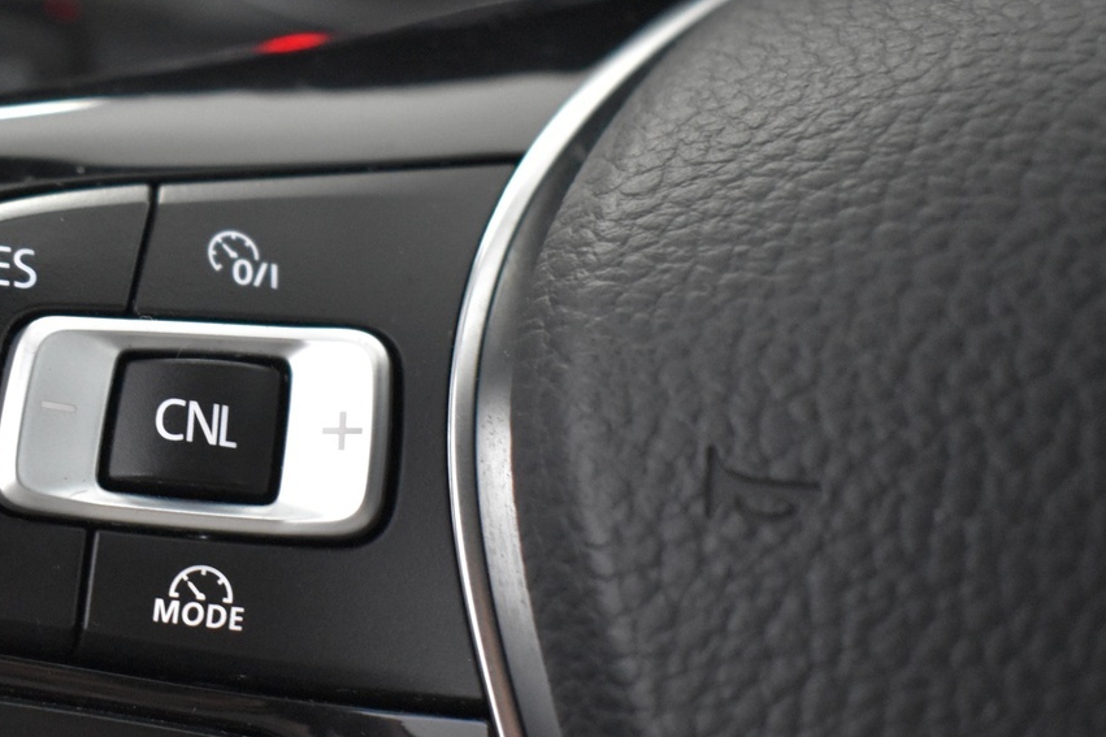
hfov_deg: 24.8
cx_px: 166
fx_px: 2457
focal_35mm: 80
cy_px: 435
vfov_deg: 17.0
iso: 3200
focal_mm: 28
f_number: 4.2
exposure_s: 1/45
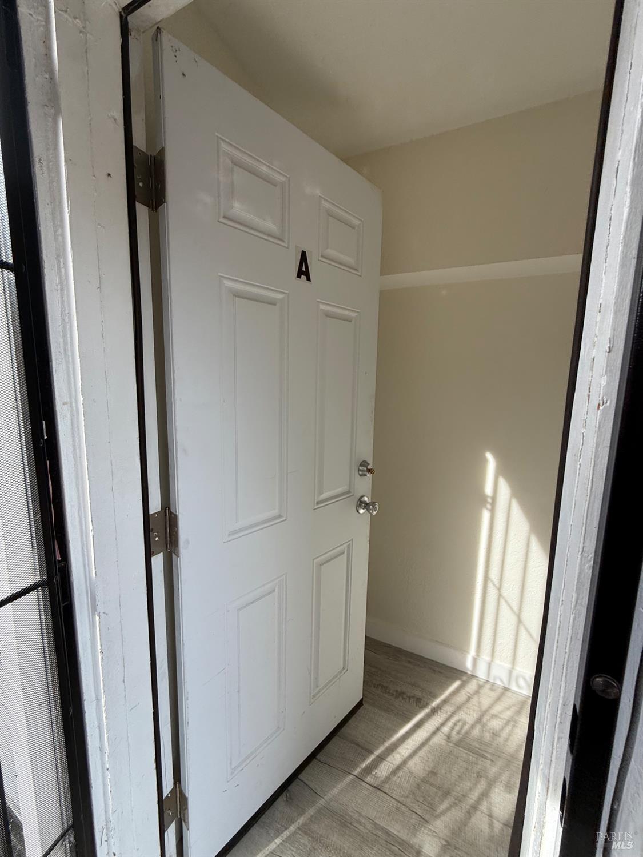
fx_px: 347
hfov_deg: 85.7
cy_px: 428
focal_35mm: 14
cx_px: 322
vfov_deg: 102.1
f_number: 2.2
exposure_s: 1/123
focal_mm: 2.22
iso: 50
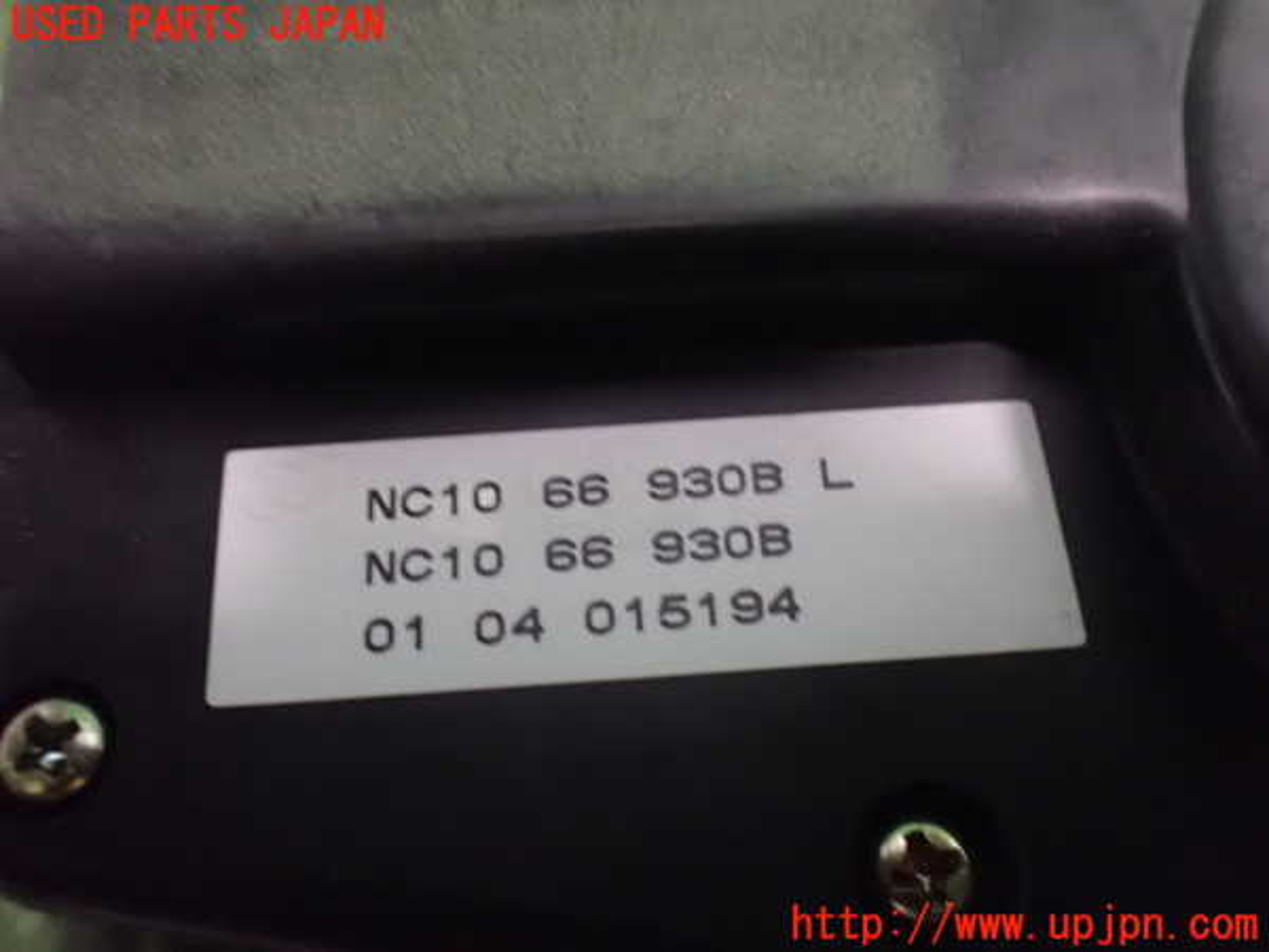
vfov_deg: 46.8
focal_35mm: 30
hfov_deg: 60.0
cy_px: 476
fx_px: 1100
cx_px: 634
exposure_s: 1/25
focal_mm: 5.4
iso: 1600
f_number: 2.3
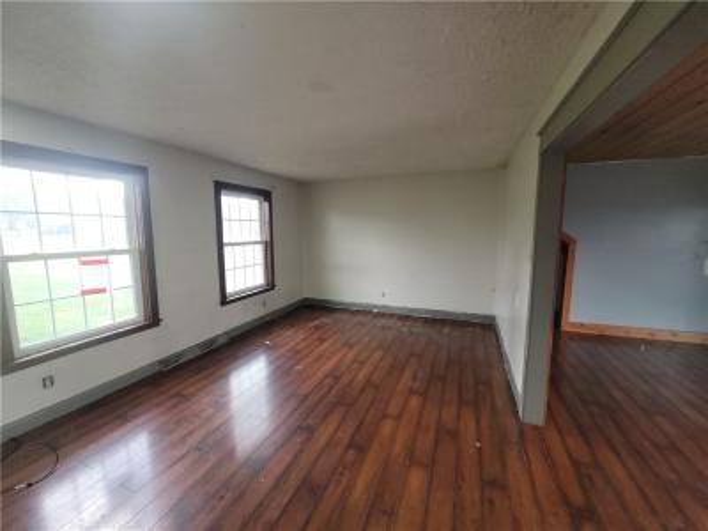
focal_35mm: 13
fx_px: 266
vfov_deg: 89.9
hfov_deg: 106.2
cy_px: 266
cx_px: 354
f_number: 2.2
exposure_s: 1/60
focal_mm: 2.2
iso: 200
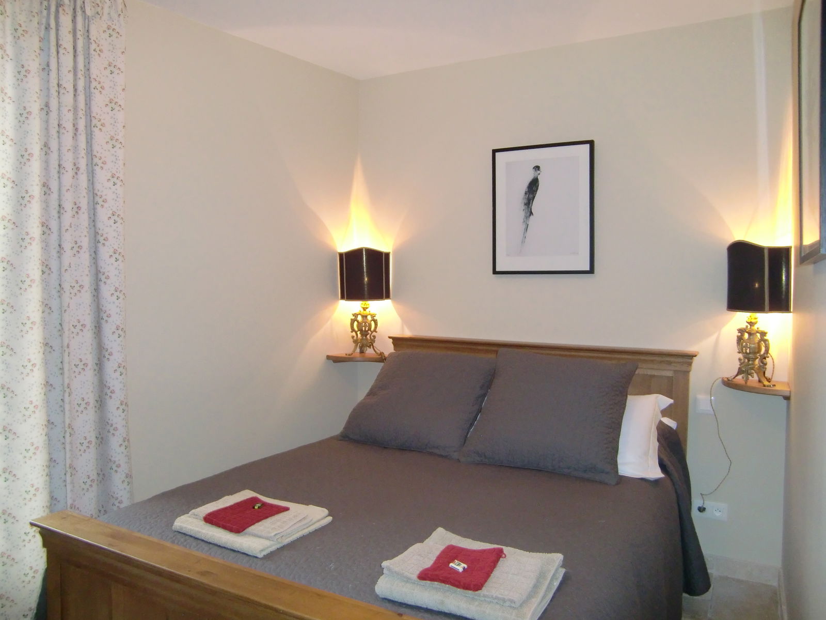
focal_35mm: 28
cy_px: 310
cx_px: 413
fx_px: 668
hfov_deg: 63.4
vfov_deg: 49.7
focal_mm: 4.9
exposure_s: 1/60
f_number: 2.6
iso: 400
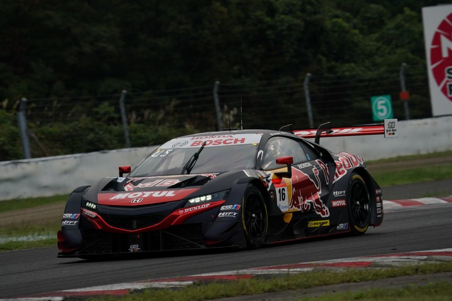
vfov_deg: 4.3
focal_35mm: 321
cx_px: 226
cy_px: 150
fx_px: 4030
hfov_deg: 6.4
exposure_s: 1/800
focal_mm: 321
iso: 400
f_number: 9
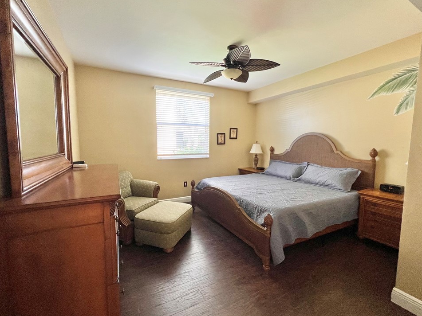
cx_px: 198
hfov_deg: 101.9
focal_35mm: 14
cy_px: 158
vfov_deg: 85.7
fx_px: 171
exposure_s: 1/60
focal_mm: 1.57
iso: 200
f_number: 1.8
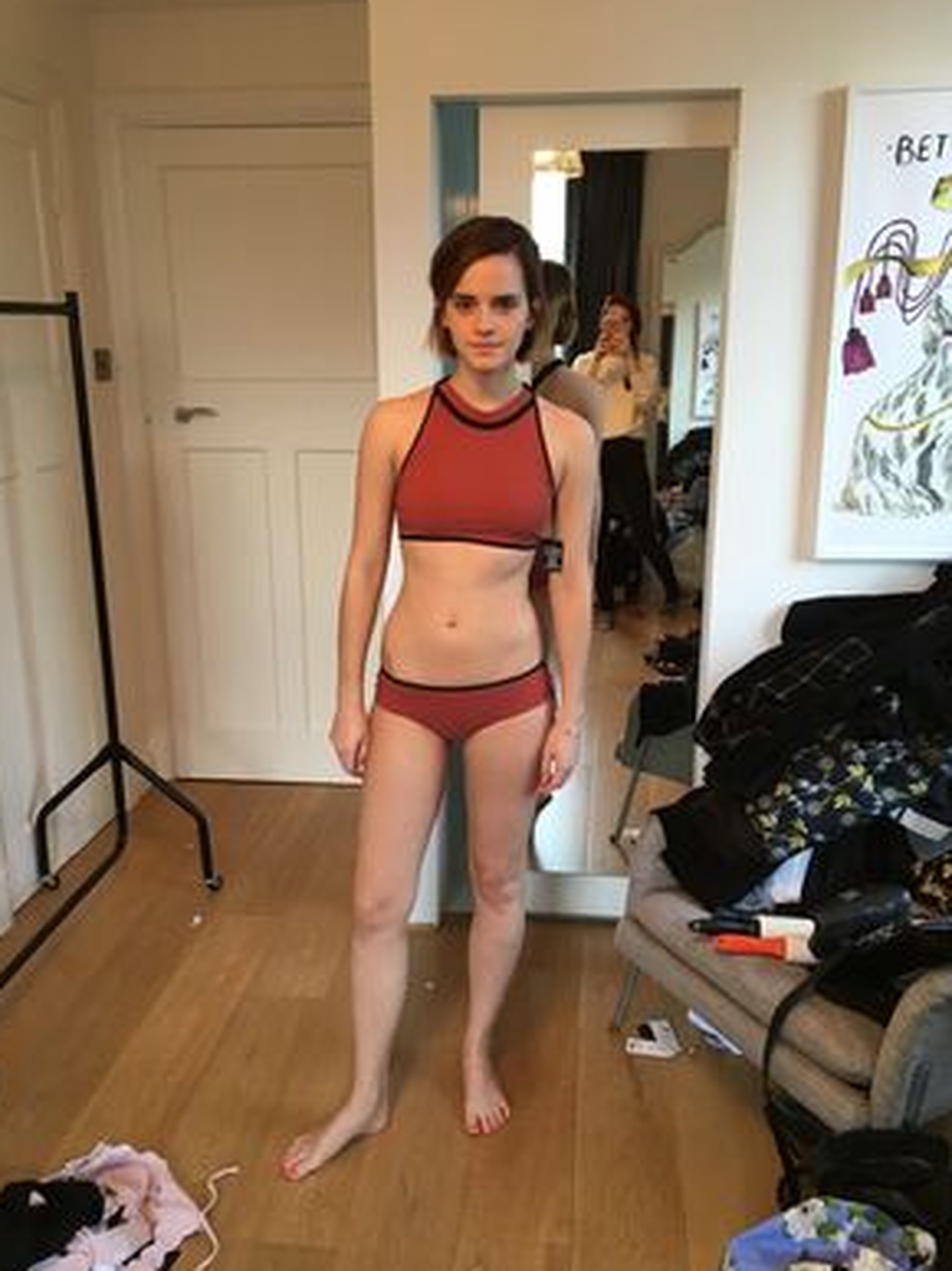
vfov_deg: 60.0
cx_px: 476
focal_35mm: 30
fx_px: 1101
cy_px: 634
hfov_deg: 46.8
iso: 64
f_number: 2.2
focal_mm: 4.15
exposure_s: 1/33
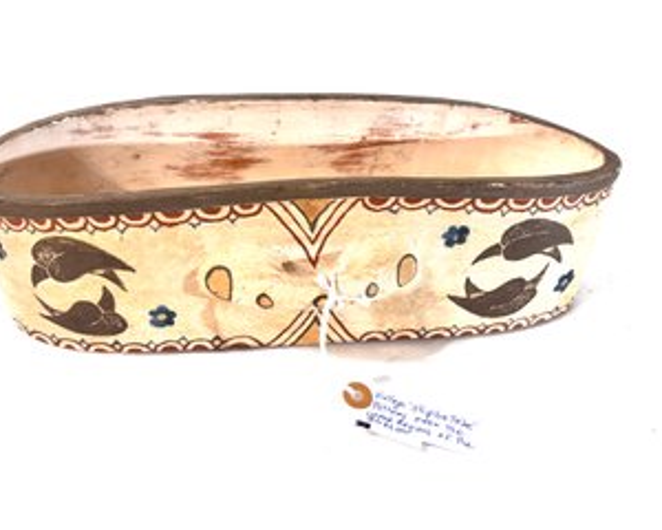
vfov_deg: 50.0
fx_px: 568
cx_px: 303
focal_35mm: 29
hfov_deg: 60.4
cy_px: 271
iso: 32
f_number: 1.6
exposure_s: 1/127
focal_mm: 5.96
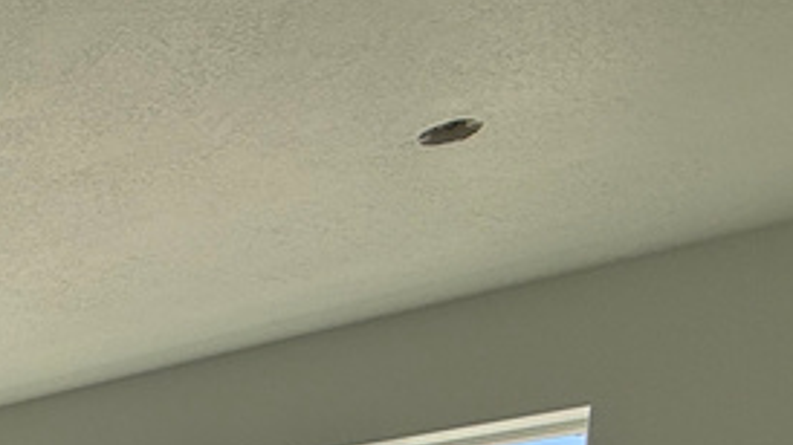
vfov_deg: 16.4
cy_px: 878
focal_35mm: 57
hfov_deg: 25.4
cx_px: -454
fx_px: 1198
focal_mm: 2.22
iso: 50
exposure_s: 1/403
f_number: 2.2
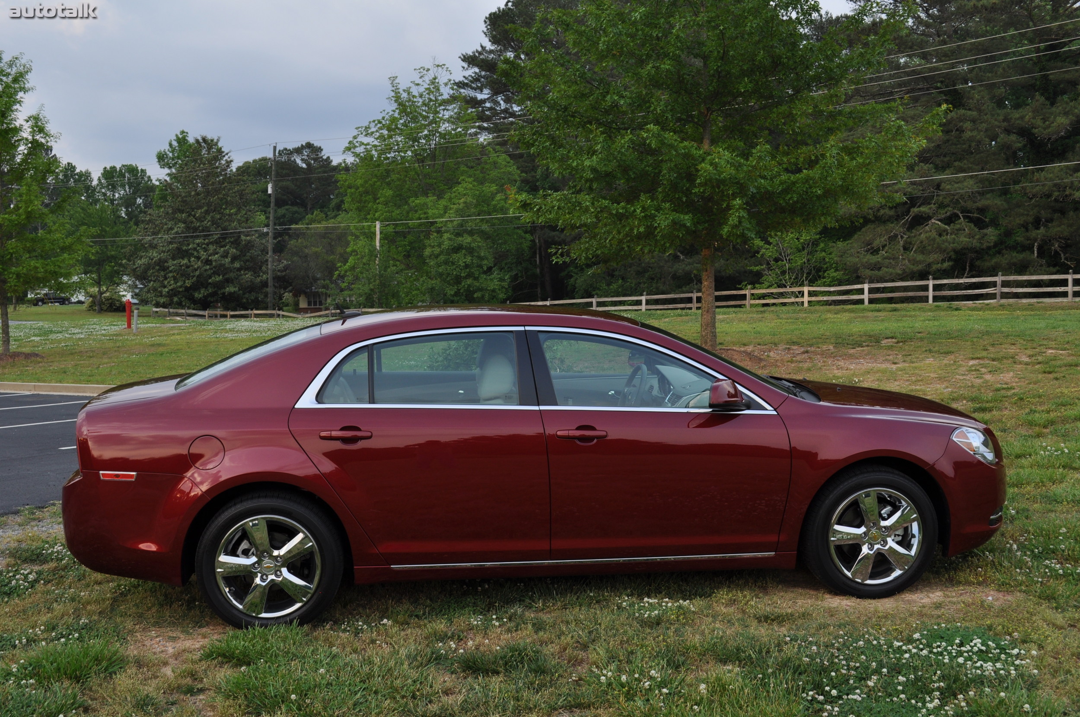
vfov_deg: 36.8
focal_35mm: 36
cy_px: 358
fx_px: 1079
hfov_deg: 53.2
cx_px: 540
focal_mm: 24
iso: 200
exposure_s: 1/80
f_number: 8
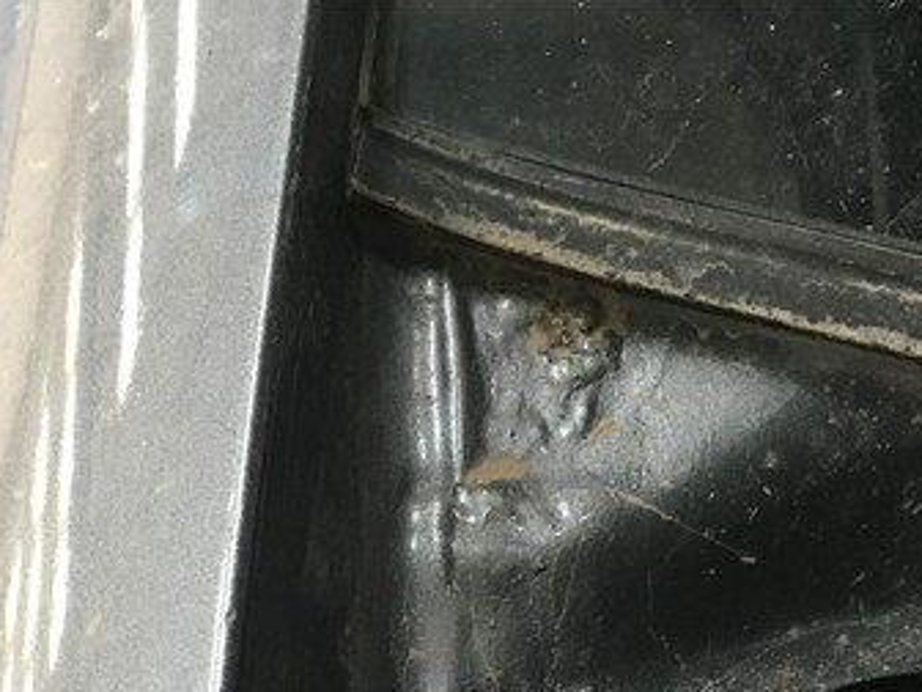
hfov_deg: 28.0
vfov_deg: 20.1
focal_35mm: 69
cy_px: 818
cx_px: 327
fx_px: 1838
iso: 125
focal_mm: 4.15
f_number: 2.2
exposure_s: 1/33
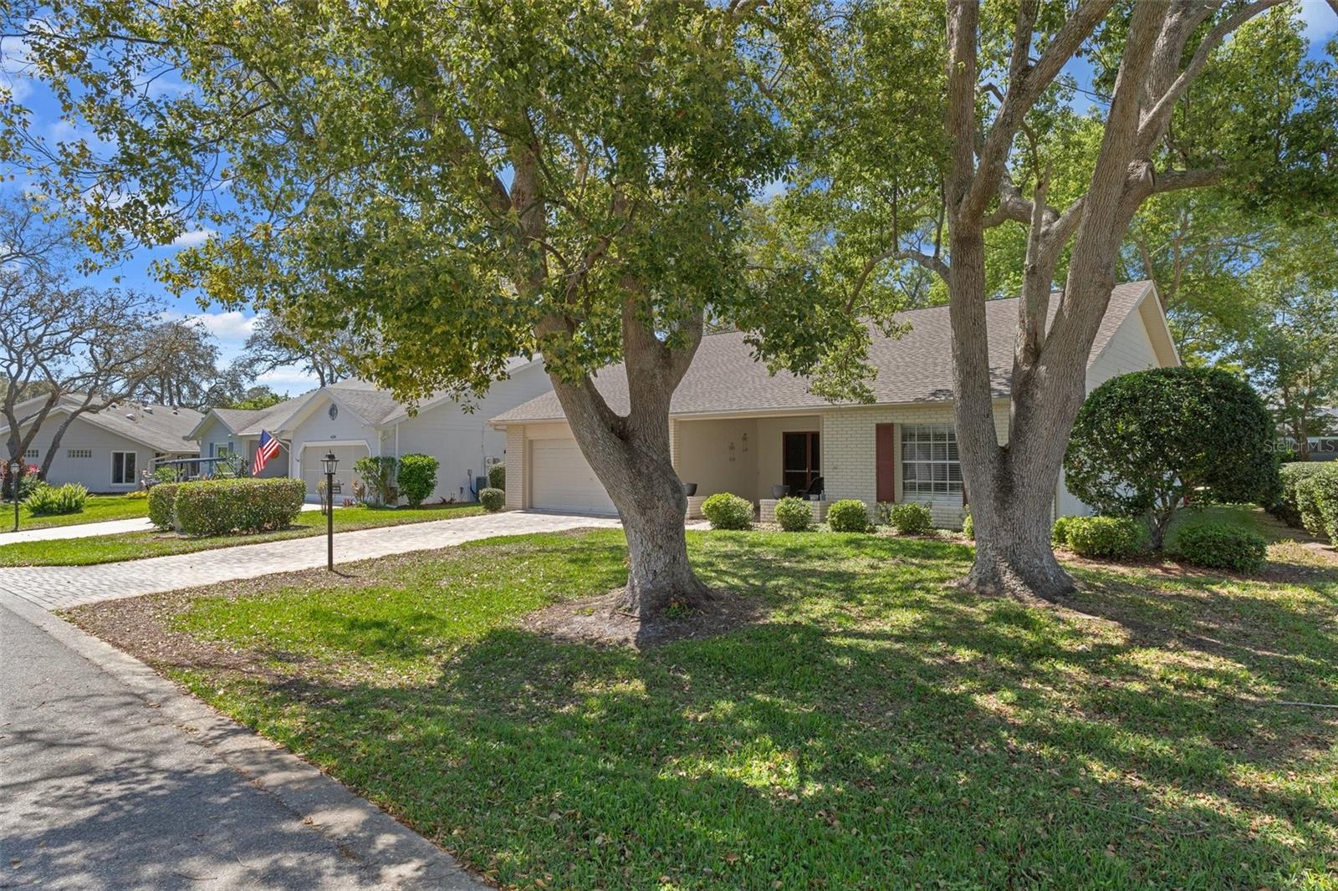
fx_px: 780
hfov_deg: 81.2
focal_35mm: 21
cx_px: 669
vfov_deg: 59.5
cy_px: 446
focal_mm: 14
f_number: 8
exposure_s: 1/125
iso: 320
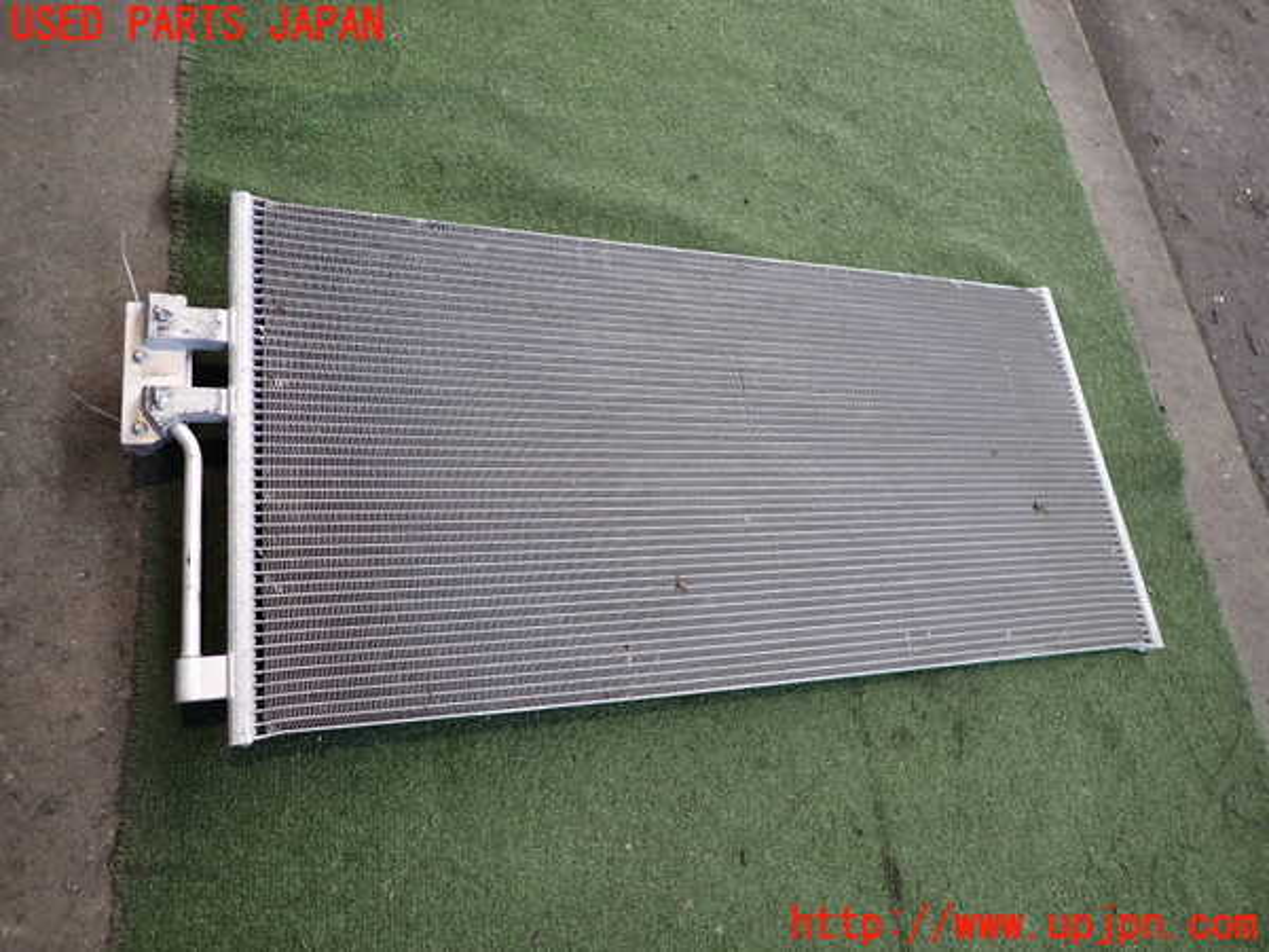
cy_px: 476
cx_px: 634
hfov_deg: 69.4
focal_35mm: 25
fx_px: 916
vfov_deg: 54.9
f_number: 2
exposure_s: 1/125
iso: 200
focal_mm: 4.5
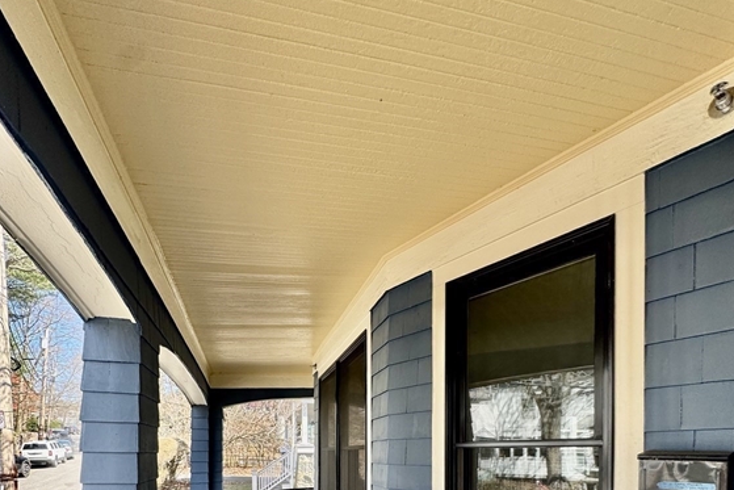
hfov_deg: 84.0
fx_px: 408
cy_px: 456
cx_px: 362
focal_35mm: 20
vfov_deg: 53.0
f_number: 2.2
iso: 40
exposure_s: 1/132
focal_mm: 2.22
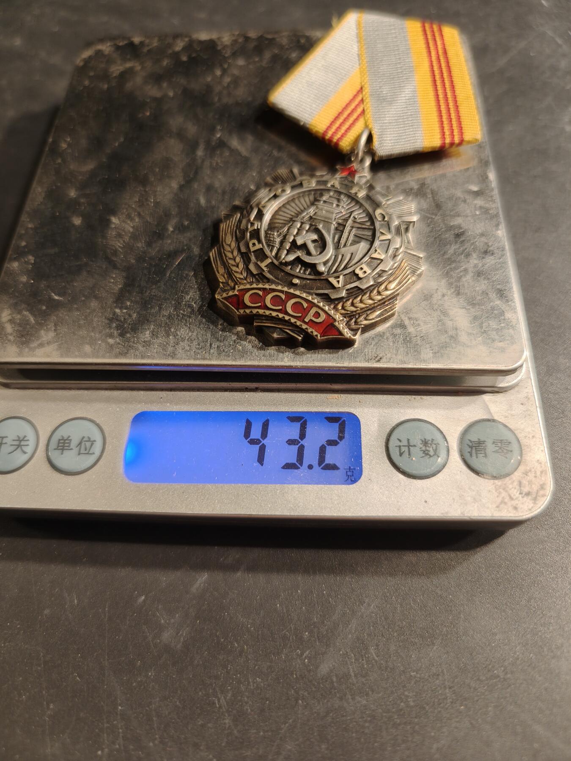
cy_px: 380
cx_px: 286
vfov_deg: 73.9
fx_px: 506
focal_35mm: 23
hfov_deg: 58.9
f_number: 1.6
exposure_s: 1/200
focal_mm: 6.06
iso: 250
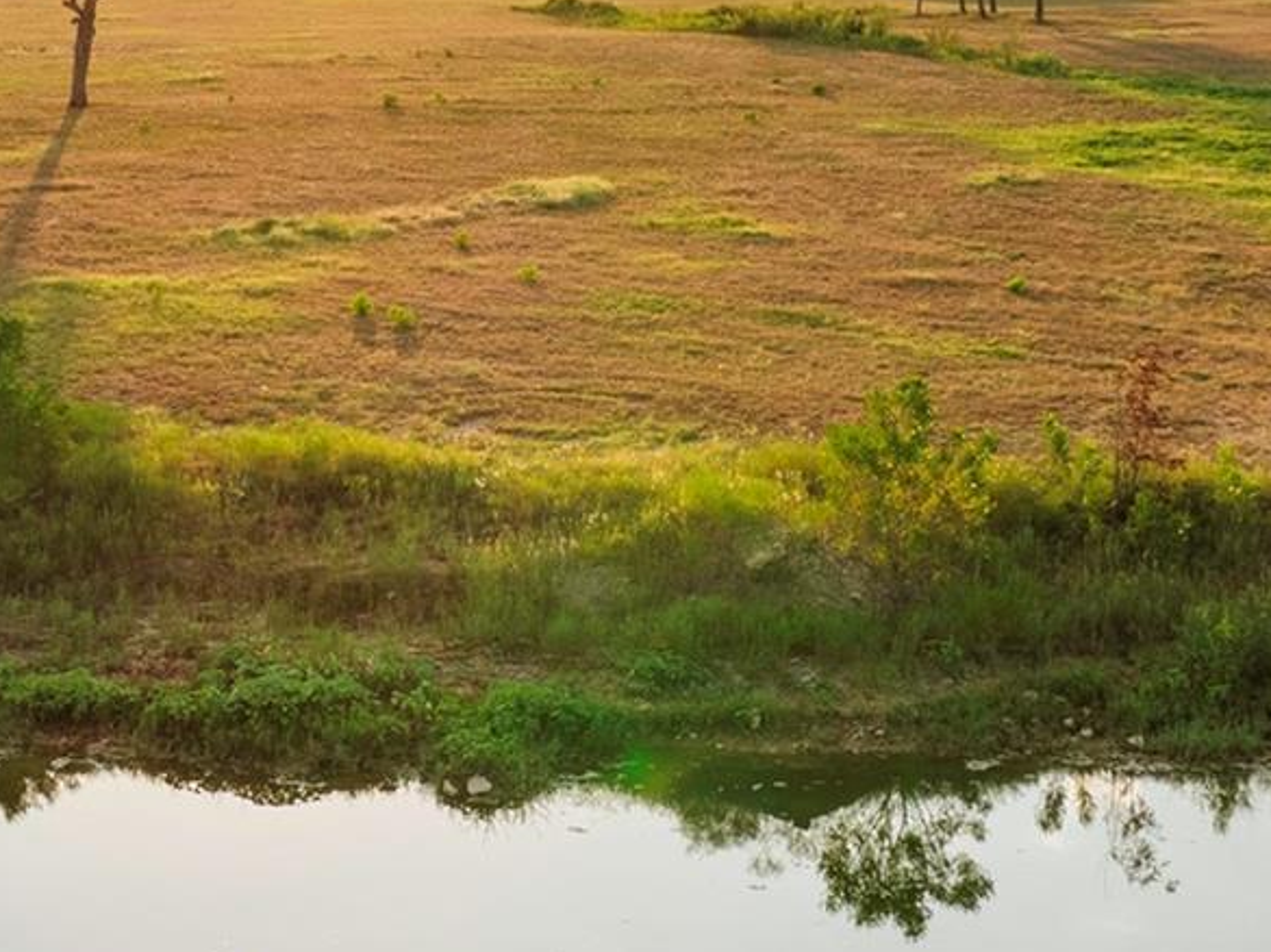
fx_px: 3082
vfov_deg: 17.4
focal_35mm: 84
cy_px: 145
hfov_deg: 23.2
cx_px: 443
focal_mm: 12.29
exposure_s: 1/320
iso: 100
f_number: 6.3
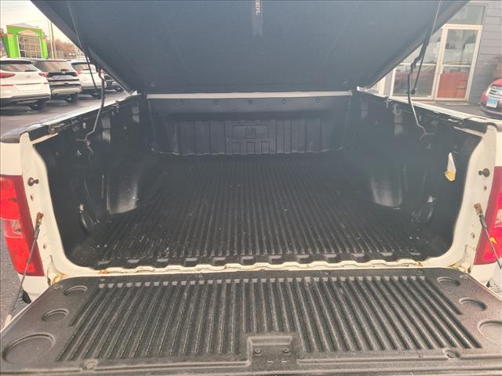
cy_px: 188
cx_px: 251
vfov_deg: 53.1
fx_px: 377
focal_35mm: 26
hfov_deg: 67.3
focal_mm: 5.4
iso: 40
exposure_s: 1/60.2
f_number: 1.8
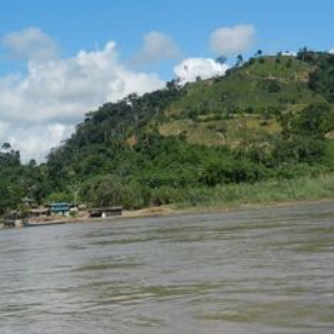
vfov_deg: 25.4
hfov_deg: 24.9
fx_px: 742
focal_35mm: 68
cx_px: 57
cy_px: 158
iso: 160
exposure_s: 1/1600
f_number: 4.2
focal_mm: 8.2
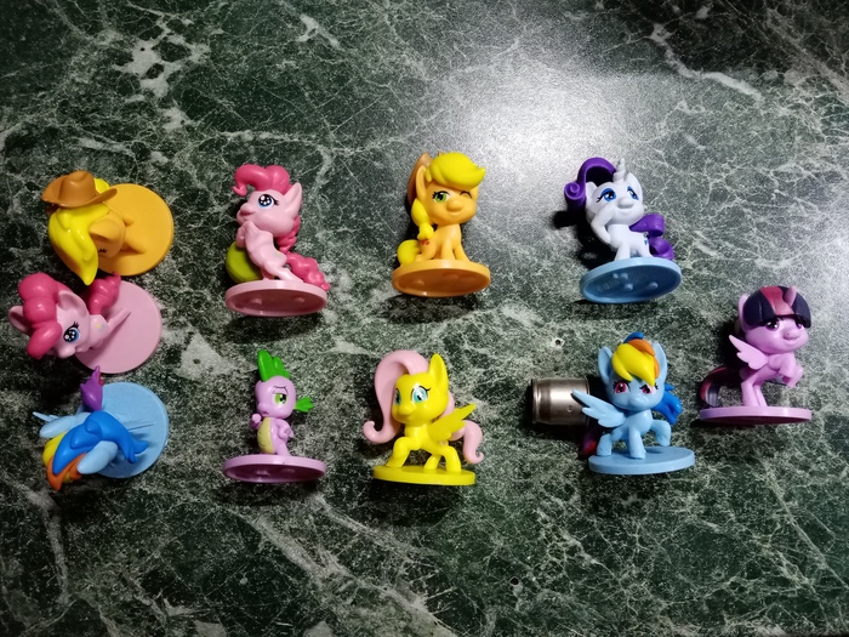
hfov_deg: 67.3
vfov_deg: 53.1
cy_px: 318
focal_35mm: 26
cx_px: 424
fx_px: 638
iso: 430
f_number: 1.8
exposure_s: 1/33.3
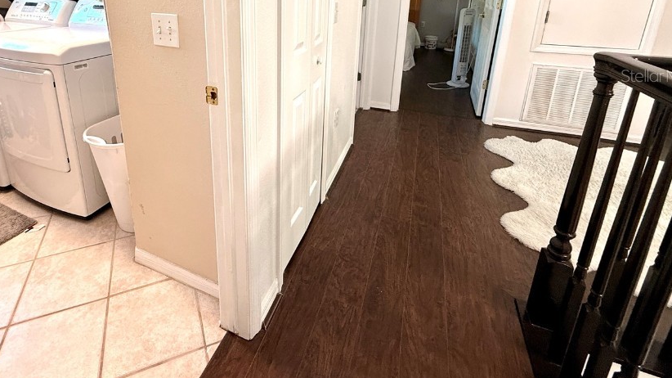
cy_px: 75
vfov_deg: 54.3
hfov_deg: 88.8
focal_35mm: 19
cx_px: 280
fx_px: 338
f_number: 2.2
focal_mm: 2.22
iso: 200
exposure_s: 1/60
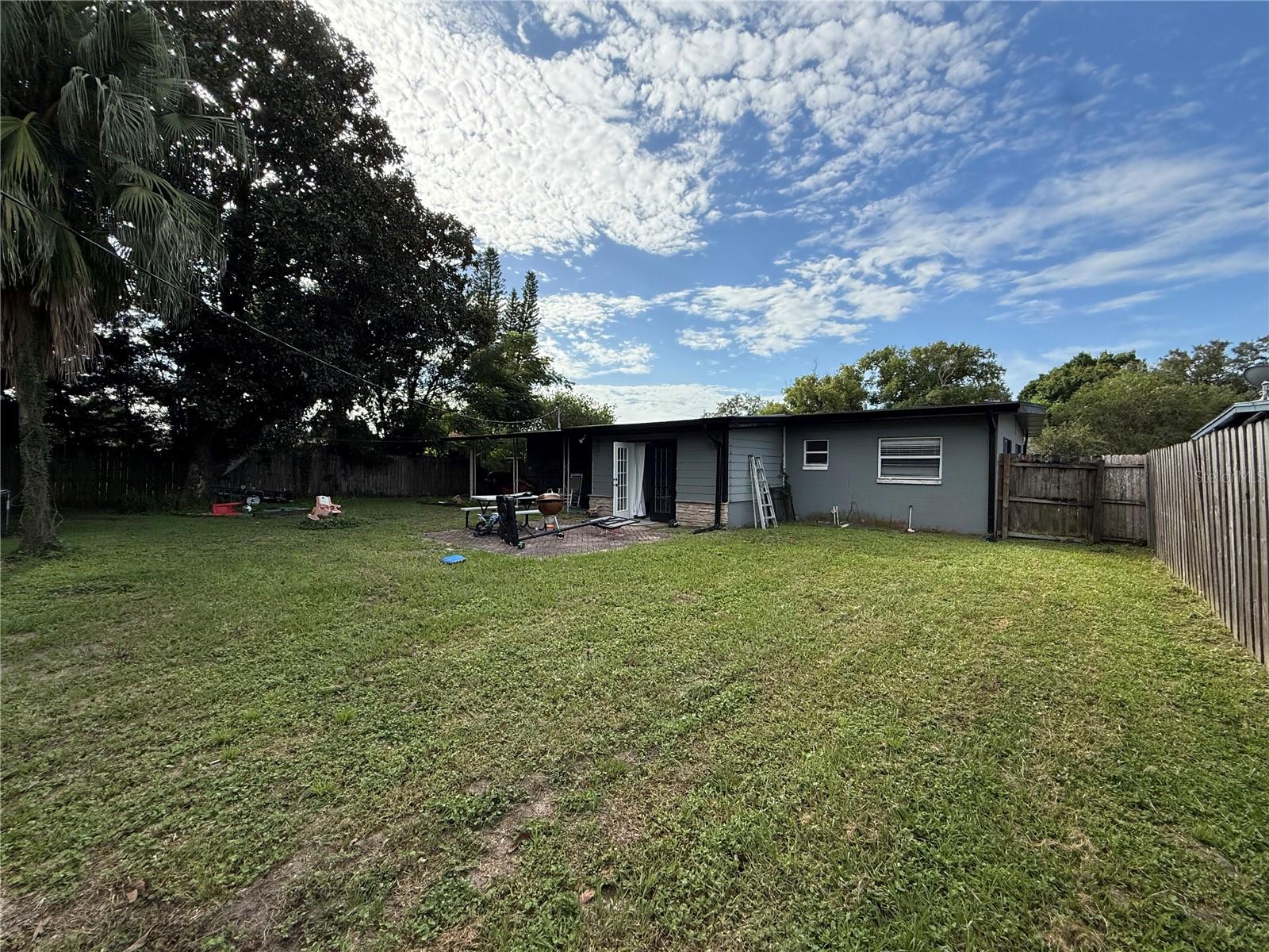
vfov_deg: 85.7
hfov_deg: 102.1
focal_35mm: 14
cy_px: 476
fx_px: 513
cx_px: 634
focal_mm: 2.22
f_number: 2.2
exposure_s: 1/1698
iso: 64
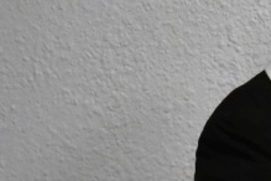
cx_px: 603
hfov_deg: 7.0
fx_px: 2108
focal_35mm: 280
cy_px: 14
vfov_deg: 4.9
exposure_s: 1/125
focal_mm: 40
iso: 800
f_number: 5.6
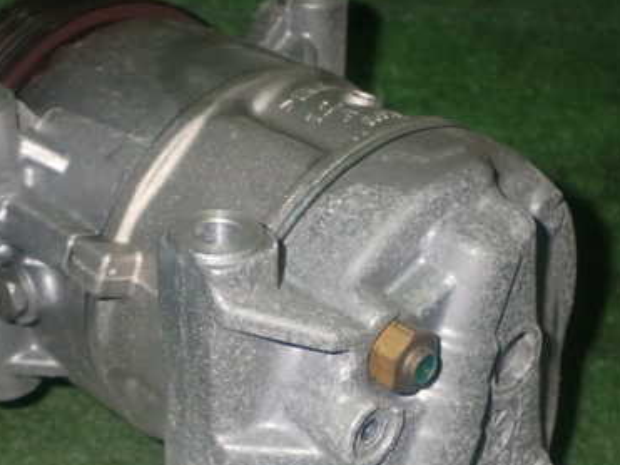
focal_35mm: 76
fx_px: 1361
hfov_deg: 25.6
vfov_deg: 19.3
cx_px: 249
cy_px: 304
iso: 800
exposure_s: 1/50
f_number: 9
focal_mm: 8.4
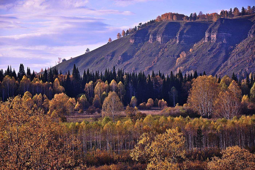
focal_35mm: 138
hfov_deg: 14.9
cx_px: 128
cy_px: 85
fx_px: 976
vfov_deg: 9.9
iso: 200
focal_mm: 92
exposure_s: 1/320
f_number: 5.6
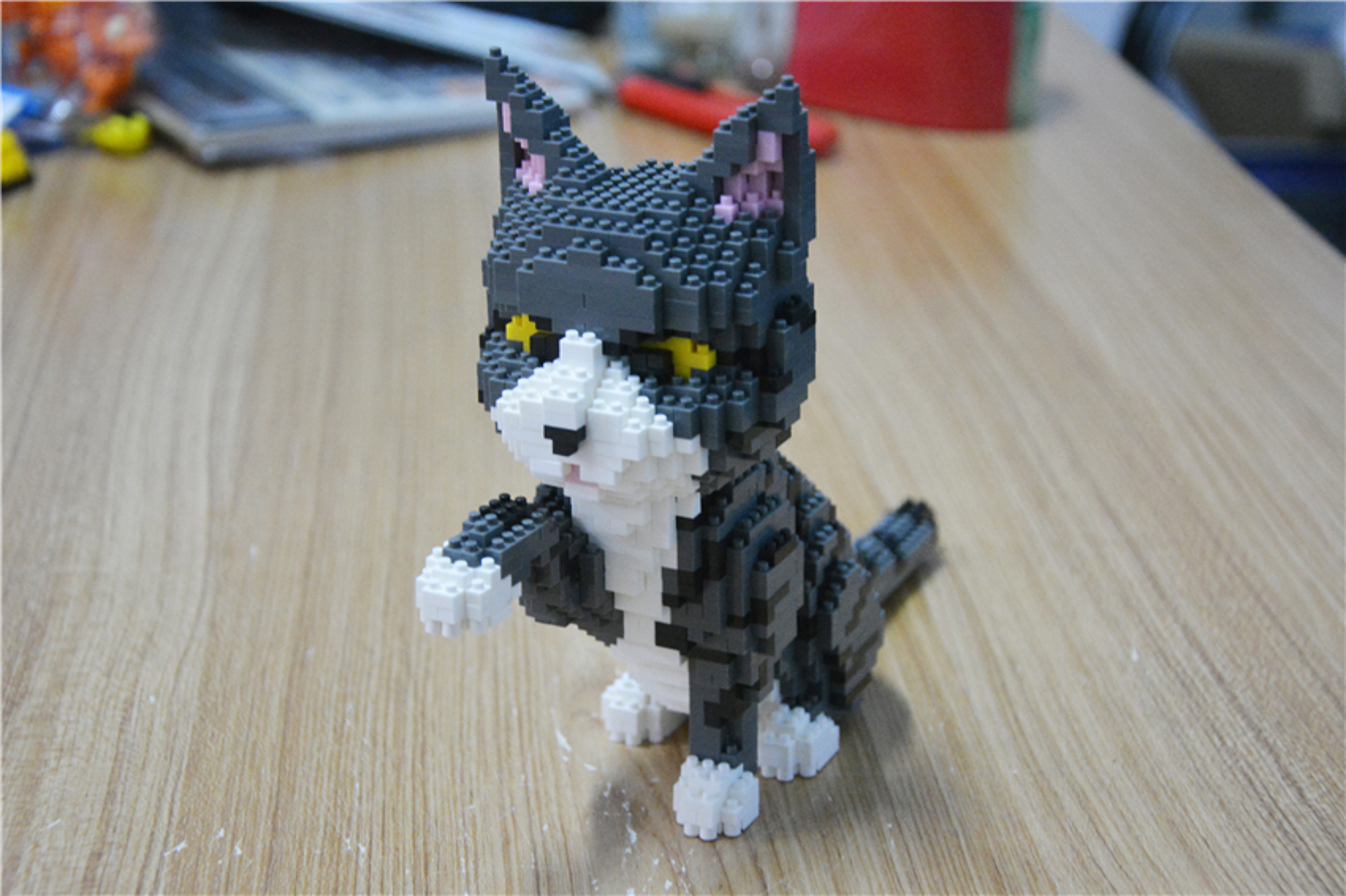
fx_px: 2691
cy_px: 448
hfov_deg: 28.1
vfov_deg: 18.9
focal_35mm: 72
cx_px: 673
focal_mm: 48
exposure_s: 1/30
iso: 3200
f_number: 4.8
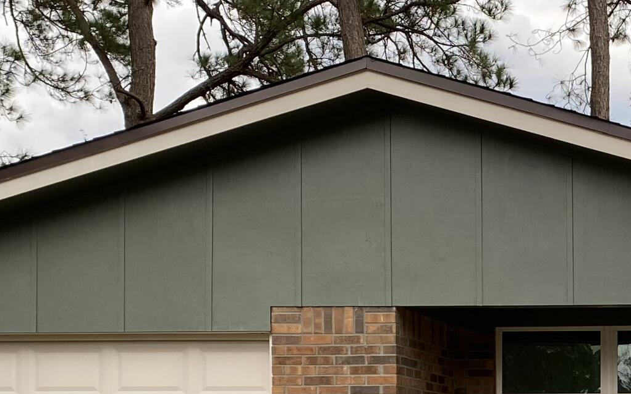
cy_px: 448
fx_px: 1393
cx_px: 719
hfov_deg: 23.7
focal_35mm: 81
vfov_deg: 15.6
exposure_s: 1/415
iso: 32
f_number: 1.8
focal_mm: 4.25
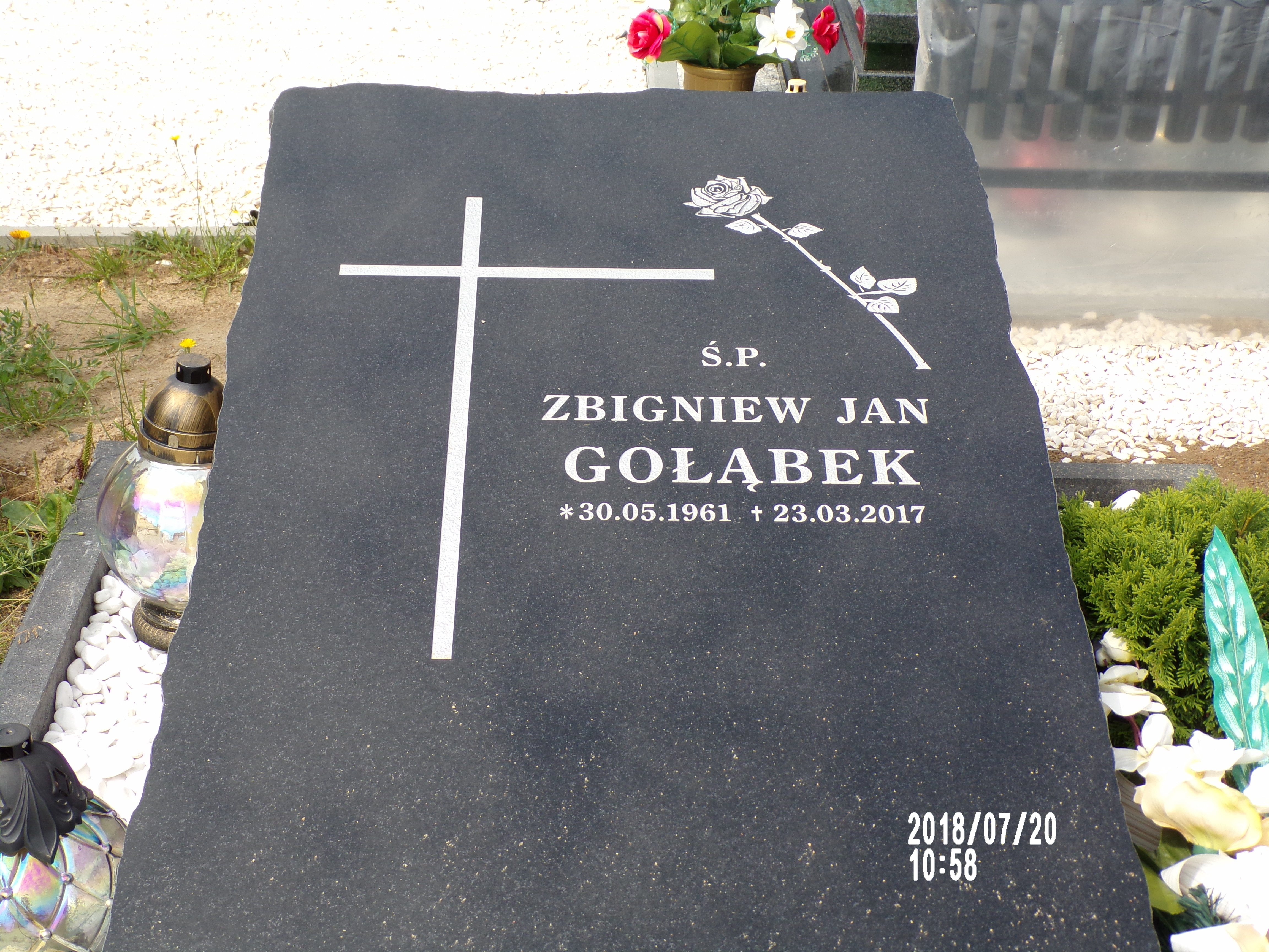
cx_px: 634
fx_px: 2053
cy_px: 476
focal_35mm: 56
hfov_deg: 34.3
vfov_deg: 26.1
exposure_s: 1/300
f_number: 5.3
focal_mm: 10.1
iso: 80
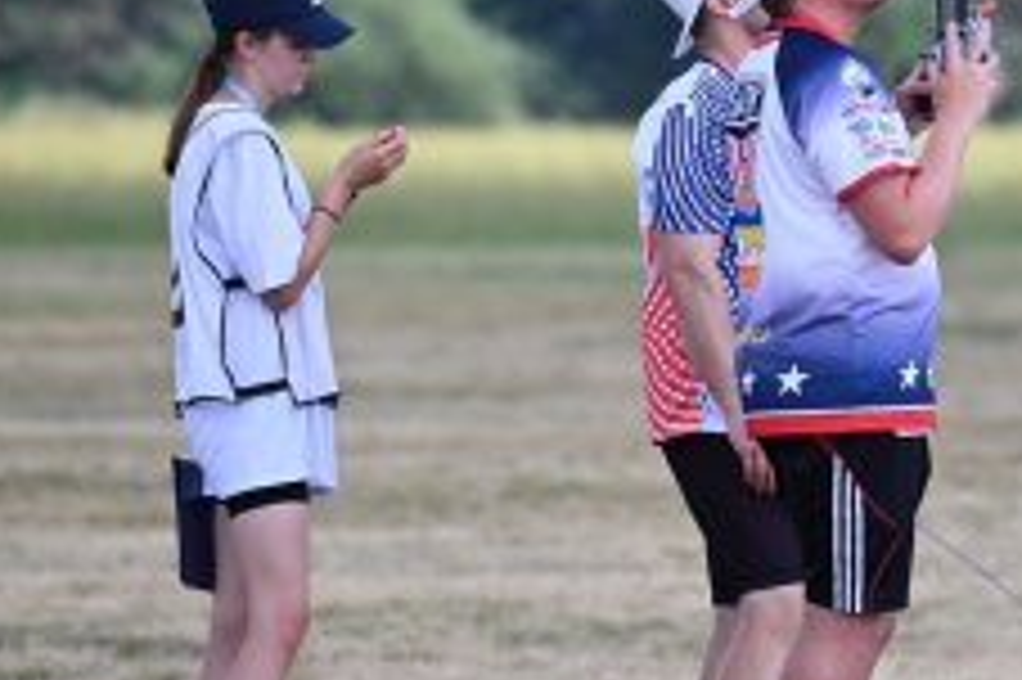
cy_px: 333
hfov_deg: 2.4
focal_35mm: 877
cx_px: 804
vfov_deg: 1.6
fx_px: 24878
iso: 640
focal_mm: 400
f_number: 7.1
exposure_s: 1/1250
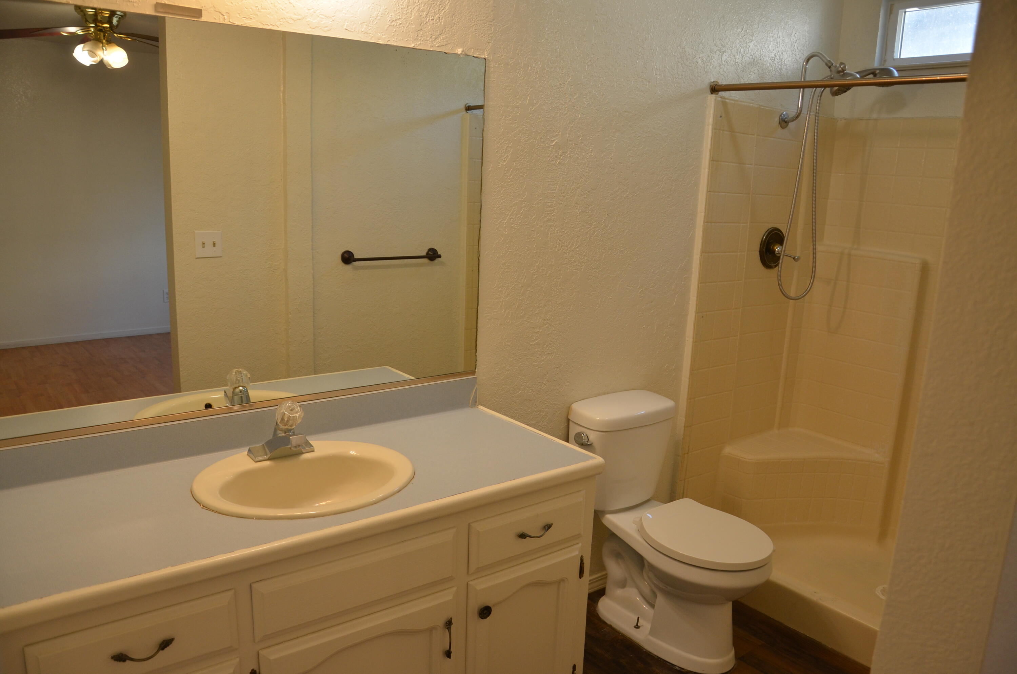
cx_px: 508
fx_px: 761
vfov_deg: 47.7
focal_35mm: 27
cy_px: 337
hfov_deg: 67.5
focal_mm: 18
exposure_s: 1/80
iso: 400
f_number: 4.5
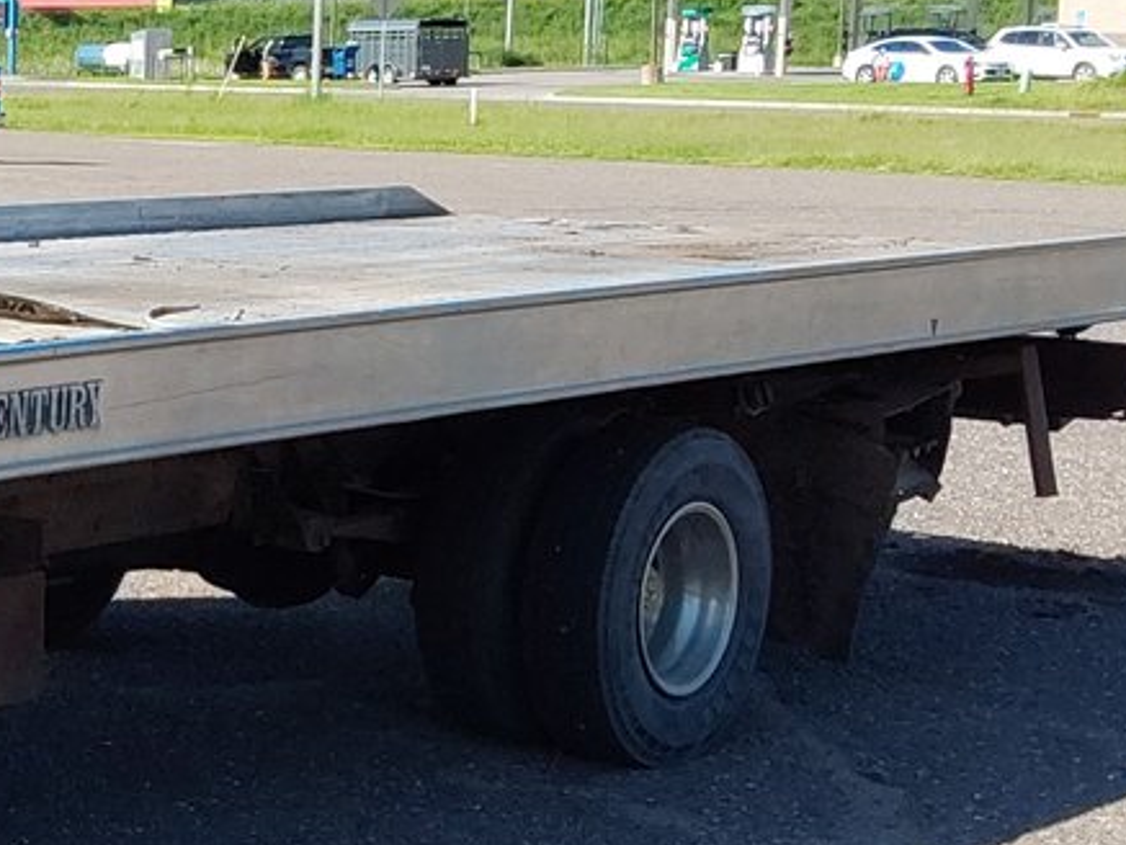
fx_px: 3156
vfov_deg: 15.3
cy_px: 401
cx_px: -517
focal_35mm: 97
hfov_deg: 18.2
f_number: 1.9
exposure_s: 1/1072
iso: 50
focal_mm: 2.91
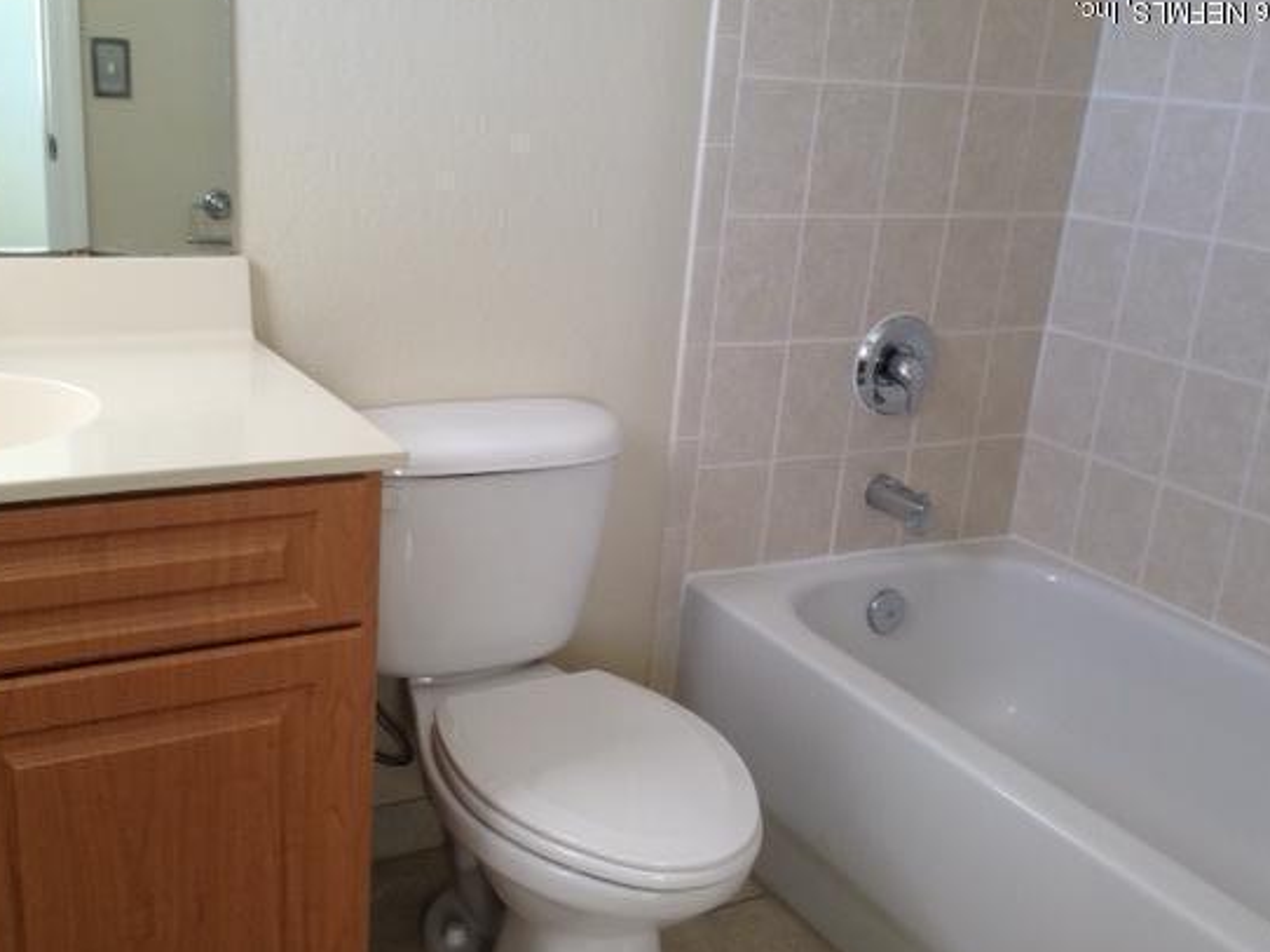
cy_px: 528
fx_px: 1430
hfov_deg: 47.9
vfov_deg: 36.8
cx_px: 605
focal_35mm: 39
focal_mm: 4.12
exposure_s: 1/40
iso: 50
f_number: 2.4
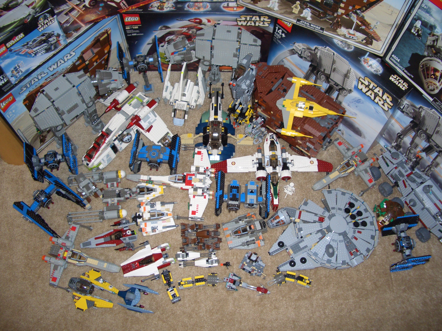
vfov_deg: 40.7
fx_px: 447
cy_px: 166
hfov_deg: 52.6
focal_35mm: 35
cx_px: 221
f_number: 2.6
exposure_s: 1/60
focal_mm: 5.8
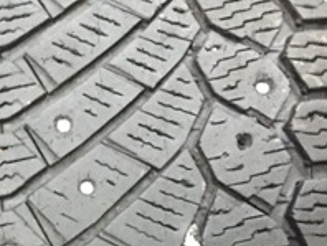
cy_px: 308
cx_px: -129
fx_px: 993
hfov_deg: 17.3
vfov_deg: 13.7
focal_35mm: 105
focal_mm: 4.15
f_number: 2.2
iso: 400
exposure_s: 1/17
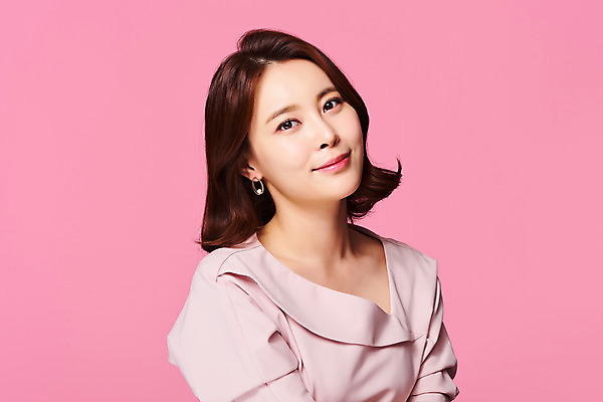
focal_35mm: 105
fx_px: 1759
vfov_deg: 13.0
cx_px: 302
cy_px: 201
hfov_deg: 19.5
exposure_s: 1/125
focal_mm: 105
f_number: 16
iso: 64
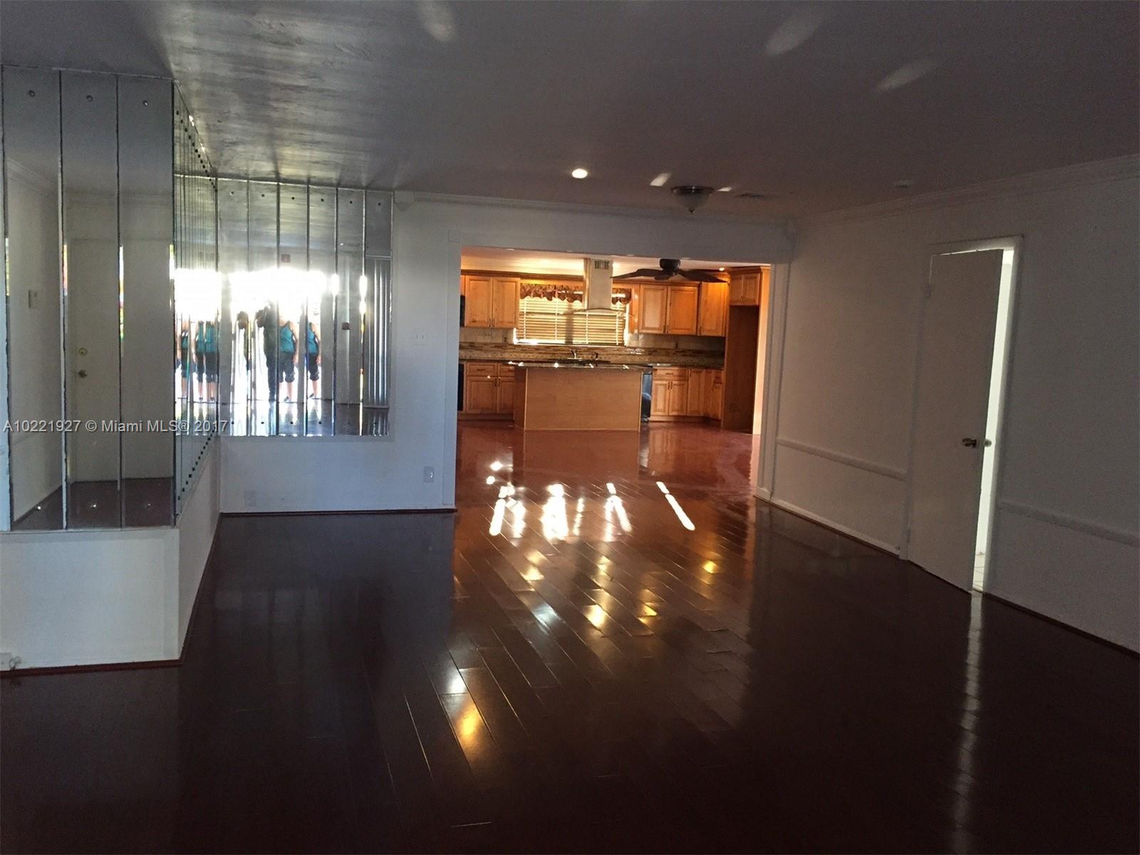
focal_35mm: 29
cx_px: 570
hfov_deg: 61.7
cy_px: 428
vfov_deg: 48.2
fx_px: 955
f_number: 2.2
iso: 200
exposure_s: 1/30
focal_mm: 4.15
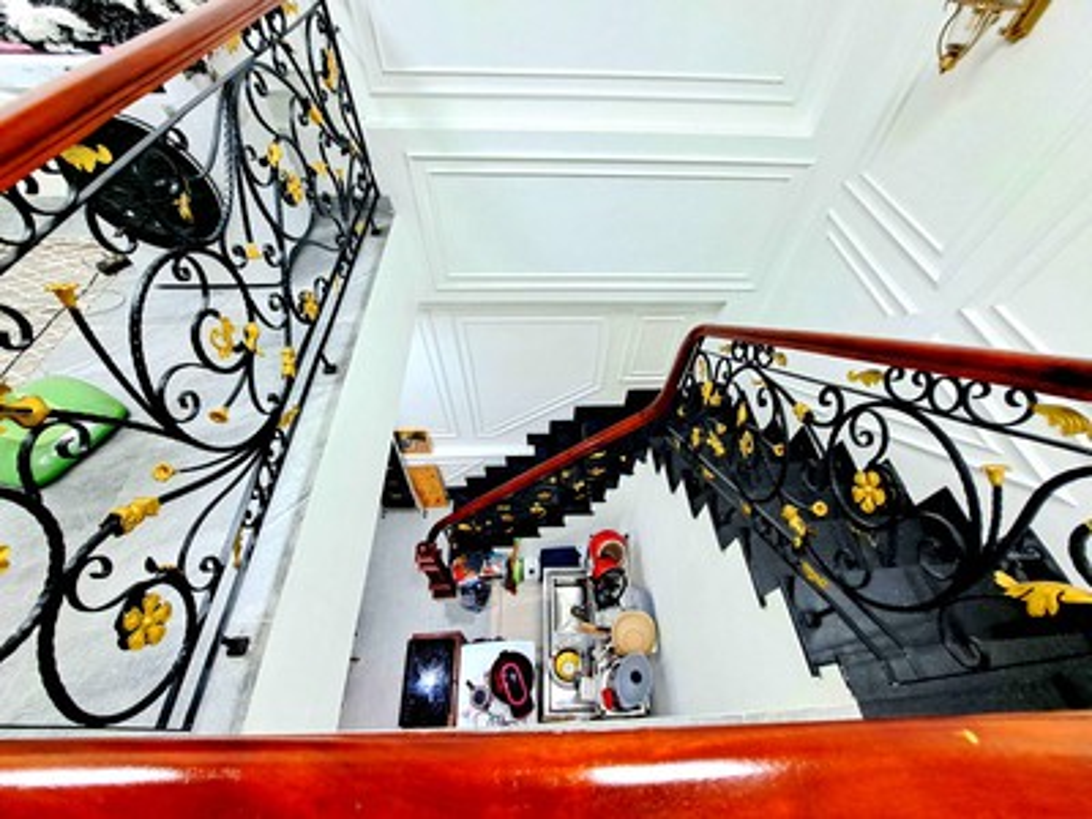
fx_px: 410
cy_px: 410
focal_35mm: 13
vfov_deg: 89.9
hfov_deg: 106.2
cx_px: 546
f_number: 2.2
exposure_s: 1/50
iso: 250
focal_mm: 1.74
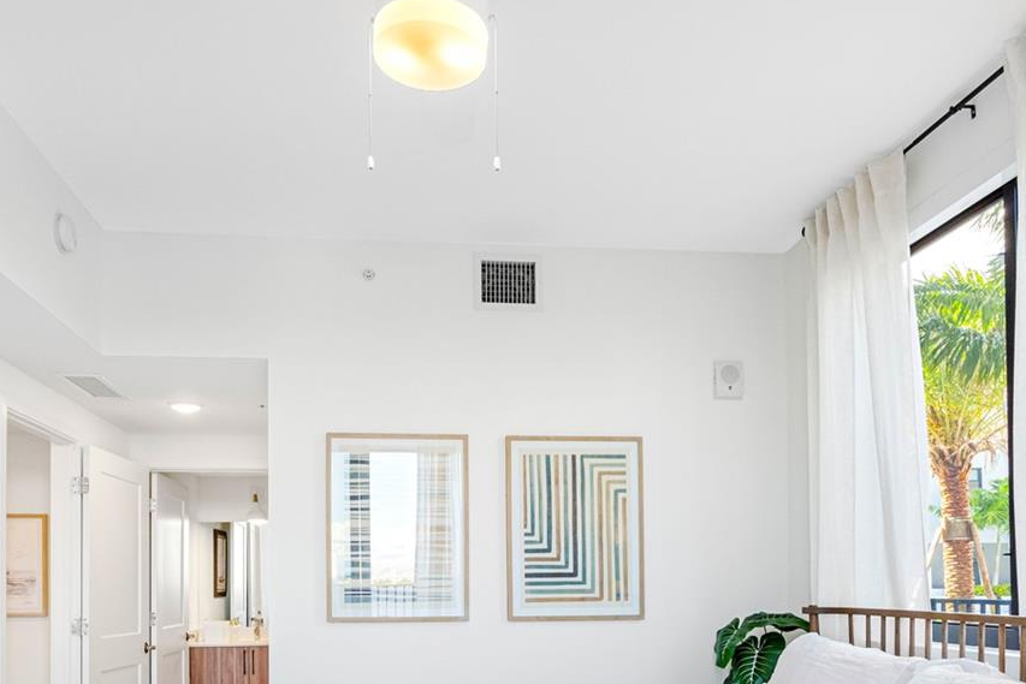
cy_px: 565
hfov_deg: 60.3
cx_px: 469
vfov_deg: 40.4
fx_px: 882
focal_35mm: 31
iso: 640
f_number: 13
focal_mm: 16.5
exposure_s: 1/160
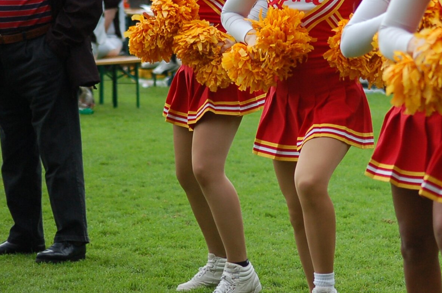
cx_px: 390
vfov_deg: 5.2
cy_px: 67
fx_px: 3247
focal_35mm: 265
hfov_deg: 7.8
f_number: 4.2
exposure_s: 1/500
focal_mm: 95
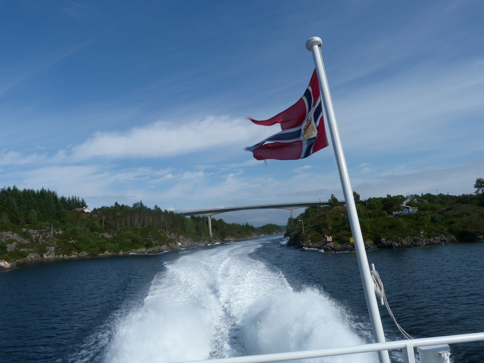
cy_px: 182
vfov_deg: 54.9
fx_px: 350
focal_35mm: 25
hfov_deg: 69.4
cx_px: 242
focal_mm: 4.5
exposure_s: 1/640
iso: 80
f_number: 5.6
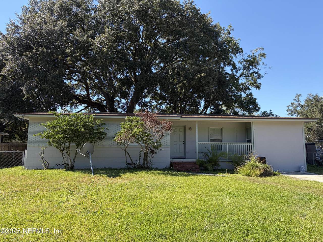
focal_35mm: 26
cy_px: 121
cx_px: 162
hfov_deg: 67.3
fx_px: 243
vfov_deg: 53.1
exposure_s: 1/1196
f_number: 1.6
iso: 50
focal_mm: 5.96
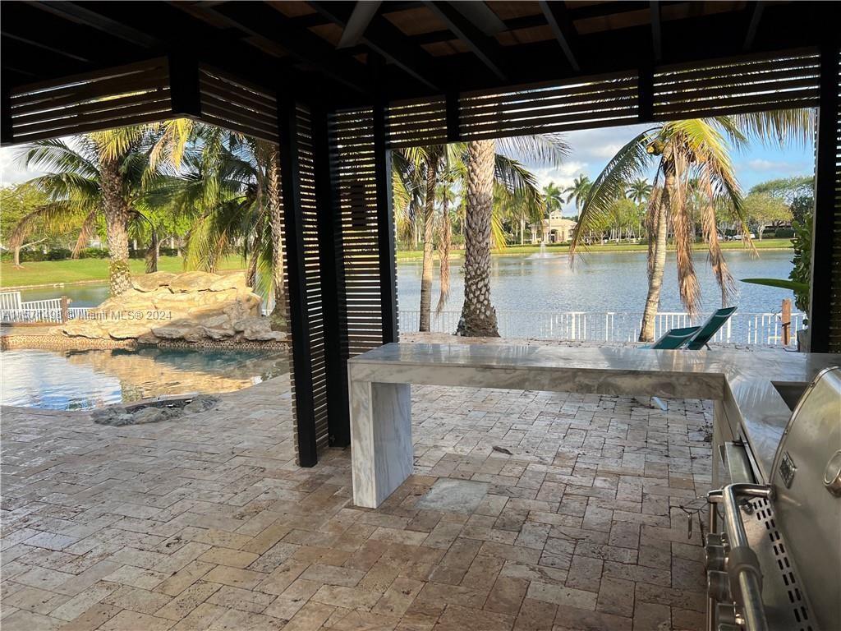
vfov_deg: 53.1
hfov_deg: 67.3
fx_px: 632
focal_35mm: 26
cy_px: 316
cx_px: 420
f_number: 1.5
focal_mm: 5.7
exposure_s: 1/1048
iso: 50
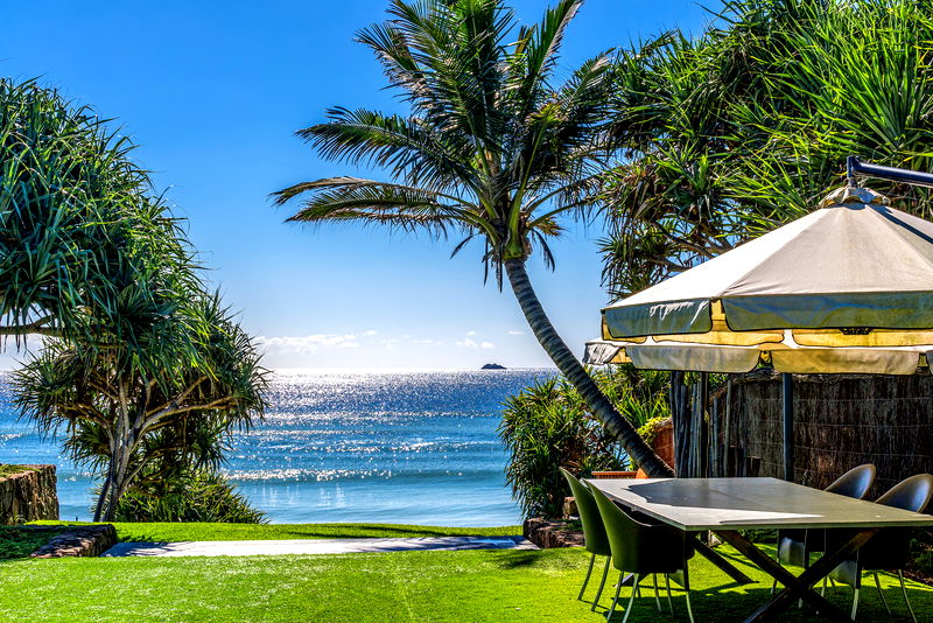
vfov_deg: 28.1
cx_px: 466
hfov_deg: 41.1
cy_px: 312
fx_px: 1244
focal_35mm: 48
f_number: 11
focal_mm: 32
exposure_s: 1/500
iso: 320
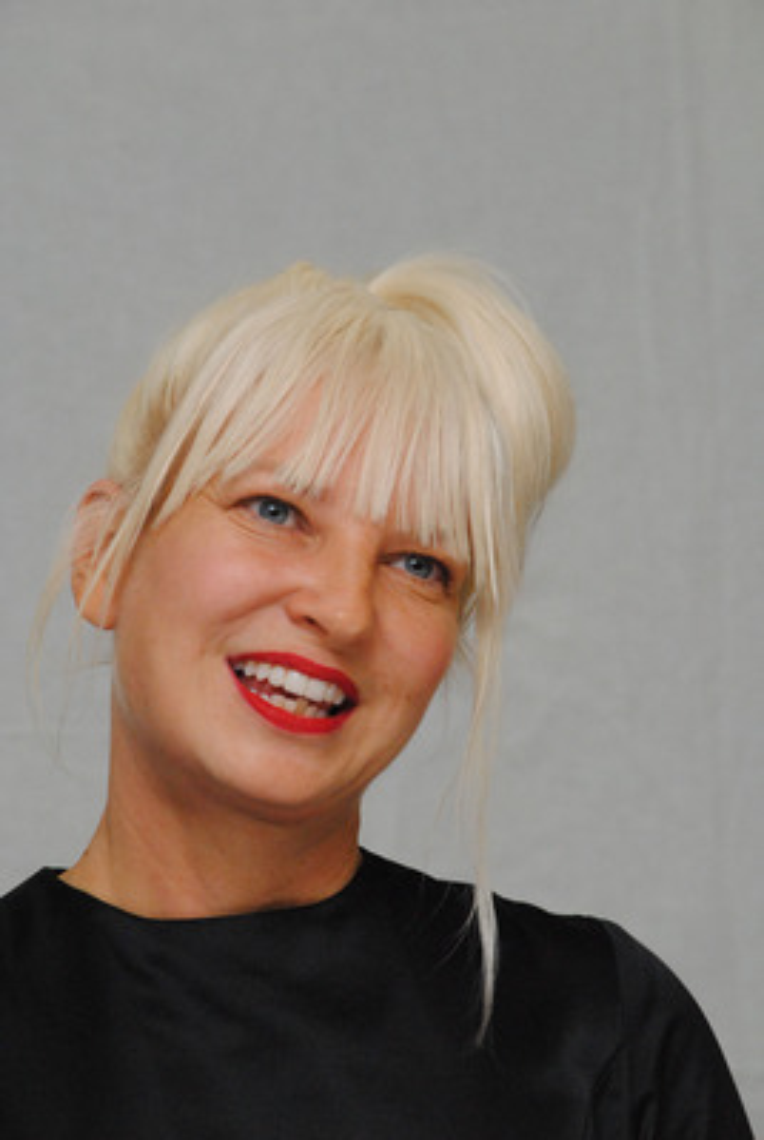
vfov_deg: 9.1
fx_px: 7137
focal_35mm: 225
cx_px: 382
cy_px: 570
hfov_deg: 6.1
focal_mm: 150
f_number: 9
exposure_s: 1/160
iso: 1600
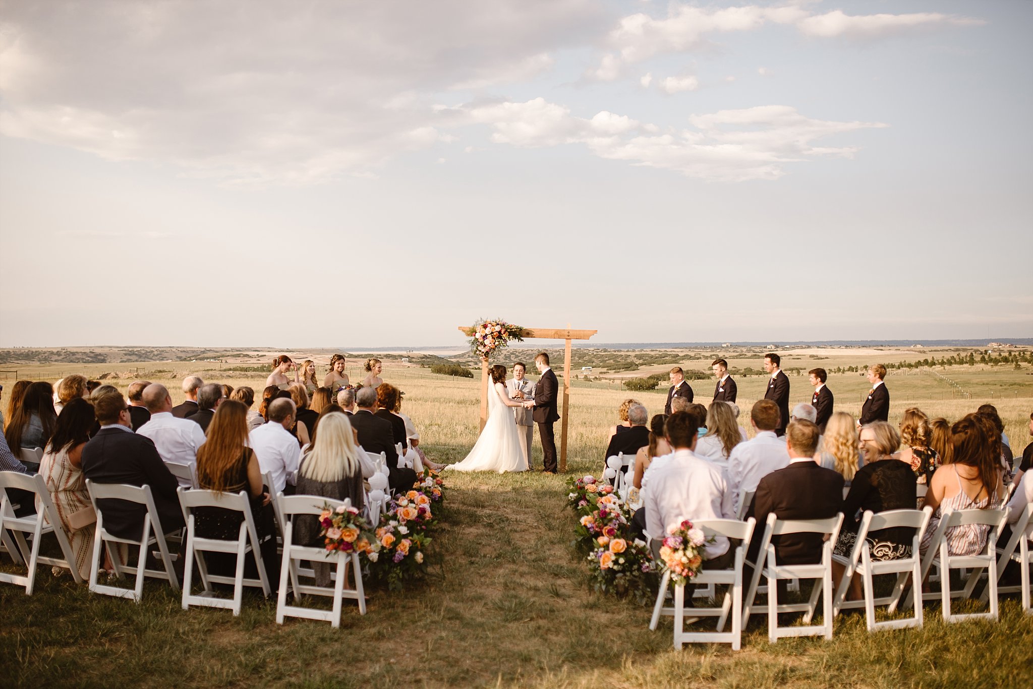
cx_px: 516
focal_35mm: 35
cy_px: 344
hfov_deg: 54.4
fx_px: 1005
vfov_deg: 37.9
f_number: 2
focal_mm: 35
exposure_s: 1/4000
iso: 200
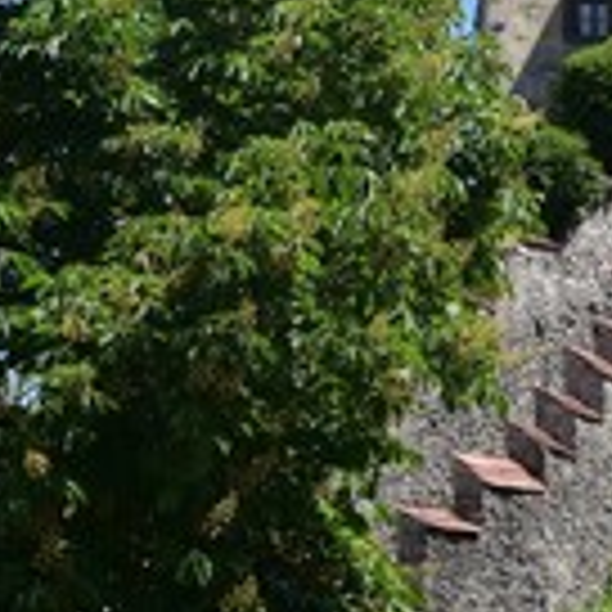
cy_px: -250
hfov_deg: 9.1
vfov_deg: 9.3
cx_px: 1116
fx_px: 3680
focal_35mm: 184
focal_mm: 48
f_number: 11
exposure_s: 1/400
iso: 400
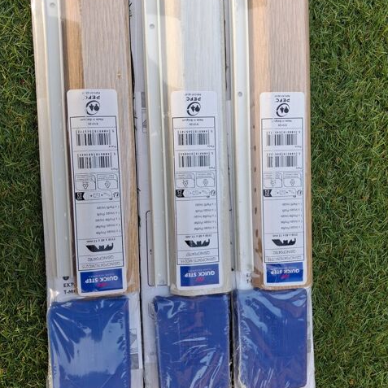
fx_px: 406
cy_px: 184
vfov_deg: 51.1
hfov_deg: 51.1
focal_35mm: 32
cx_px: 194
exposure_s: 1/120
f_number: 1.8
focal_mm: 4
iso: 50
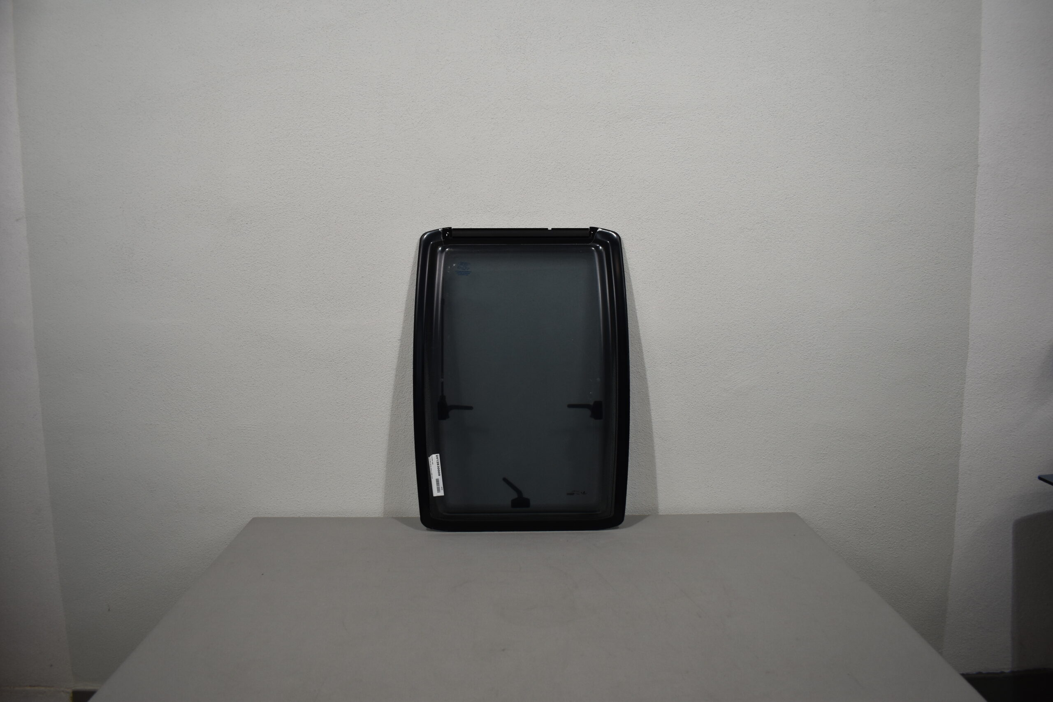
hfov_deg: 67.4
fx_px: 790
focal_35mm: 27
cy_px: 351
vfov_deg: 47.9
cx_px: 526
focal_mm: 18
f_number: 4.5
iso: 400
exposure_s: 1/250
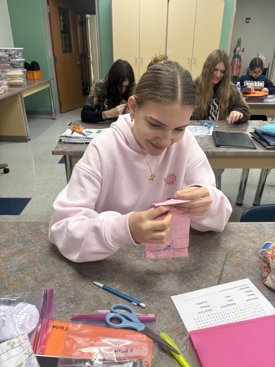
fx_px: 275
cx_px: 138
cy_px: 184
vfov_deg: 67.3
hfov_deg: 53.1
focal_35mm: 26
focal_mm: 5.96
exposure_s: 1/120
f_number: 1.6
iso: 125
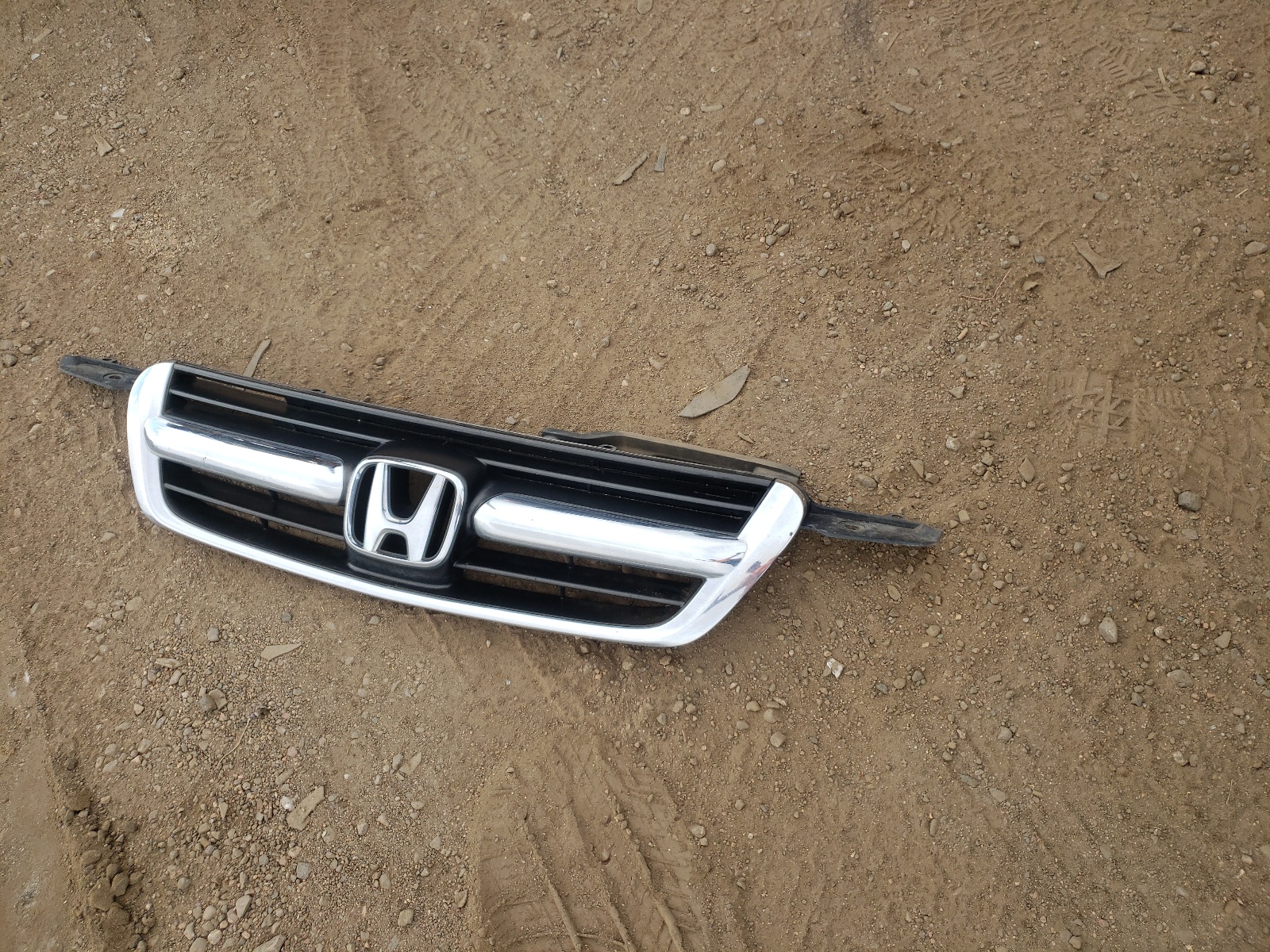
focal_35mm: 26
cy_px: 476
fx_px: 954
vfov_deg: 53.1
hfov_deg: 67.3
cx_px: 635
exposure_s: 1/1111
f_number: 1.5
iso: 50
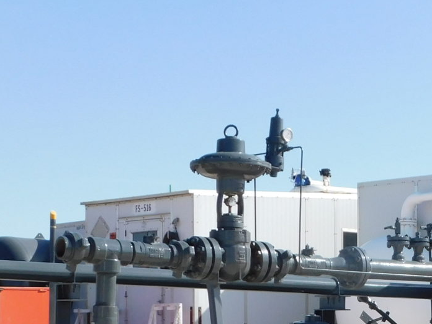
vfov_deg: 13.8
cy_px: 322
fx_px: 1323
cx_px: 446
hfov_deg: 18.0
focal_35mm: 106
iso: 125
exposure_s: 1/1000
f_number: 3.5
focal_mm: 6.3
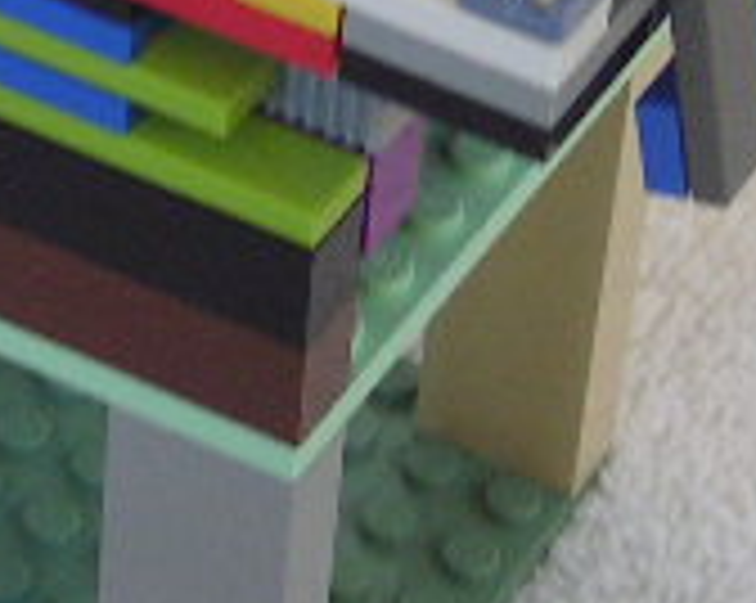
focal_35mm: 205
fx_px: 4581
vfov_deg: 7.5
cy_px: -27
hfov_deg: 9.4
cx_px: 202
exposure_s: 1/48.5
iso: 100
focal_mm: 8.7
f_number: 3.6
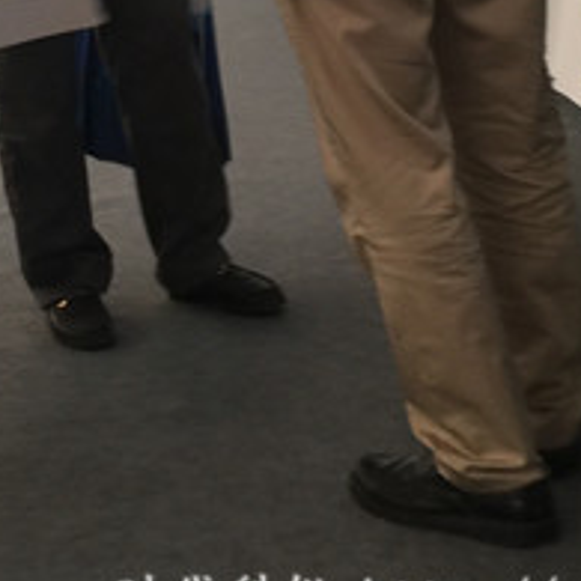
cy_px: -79
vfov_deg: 19.6
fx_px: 1595
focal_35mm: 84
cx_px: 97
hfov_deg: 20.4
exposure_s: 1/17
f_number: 2.2
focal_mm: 4.15
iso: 40
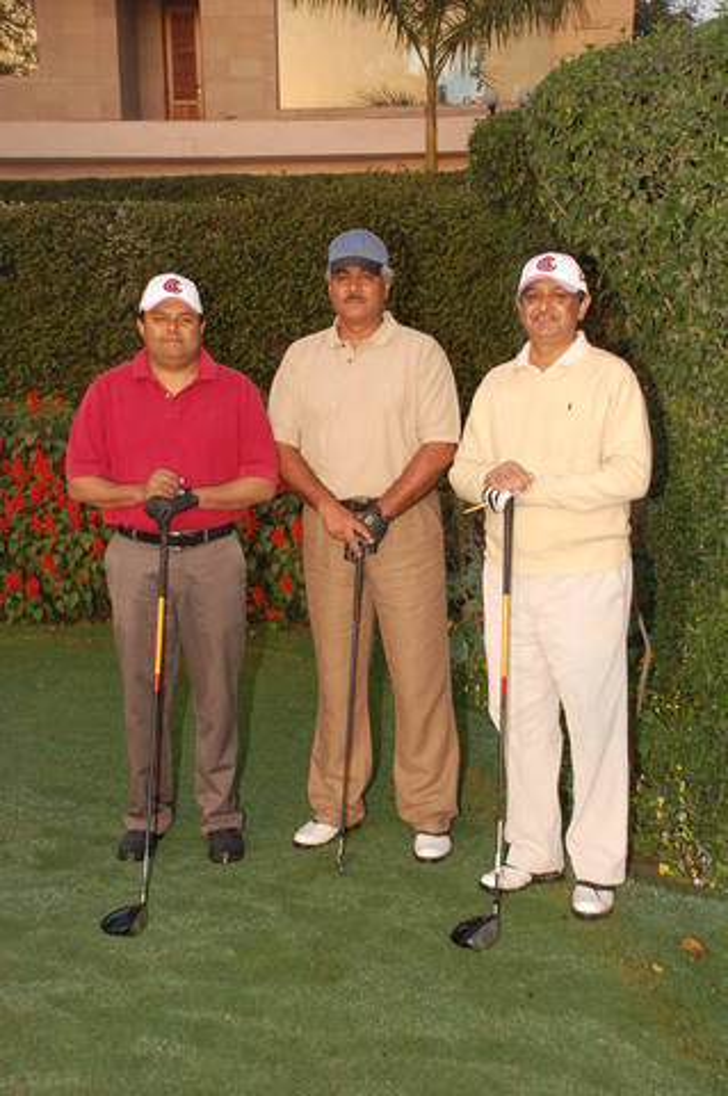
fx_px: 1413
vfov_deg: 42.4
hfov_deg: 28.9
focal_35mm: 46
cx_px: 364
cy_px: 548
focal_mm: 31
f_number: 5.6
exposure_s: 1/200
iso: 400
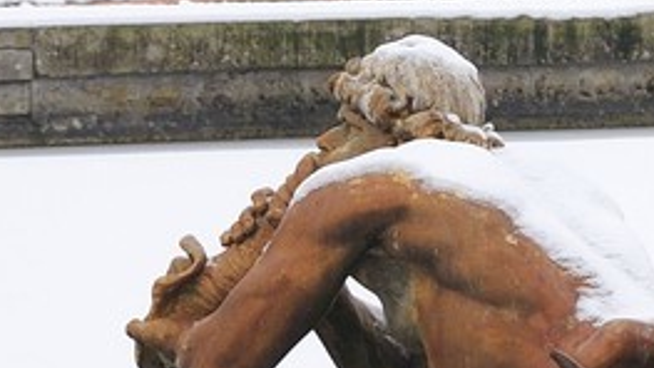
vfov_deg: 1.2
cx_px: 1718
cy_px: -139
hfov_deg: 2.2
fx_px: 17135
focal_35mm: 988
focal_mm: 155
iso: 400
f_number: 7.1
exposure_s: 1/160
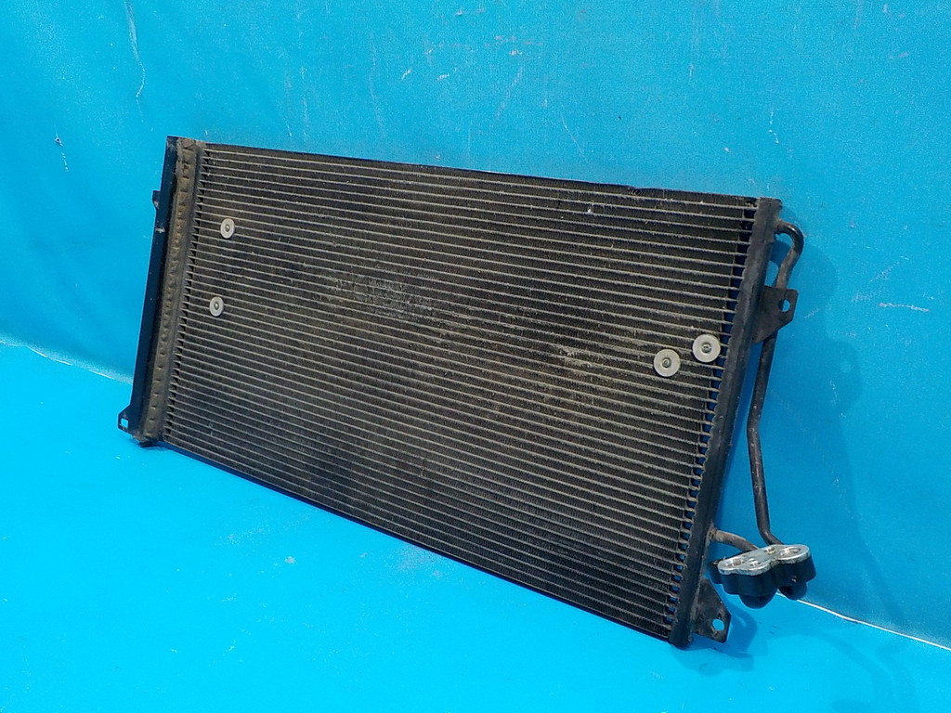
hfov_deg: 60.0
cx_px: 476
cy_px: 356
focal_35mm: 30
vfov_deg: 46.8
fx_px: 824
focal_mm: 4.1
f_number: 3.3
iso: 280
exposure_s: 1/30
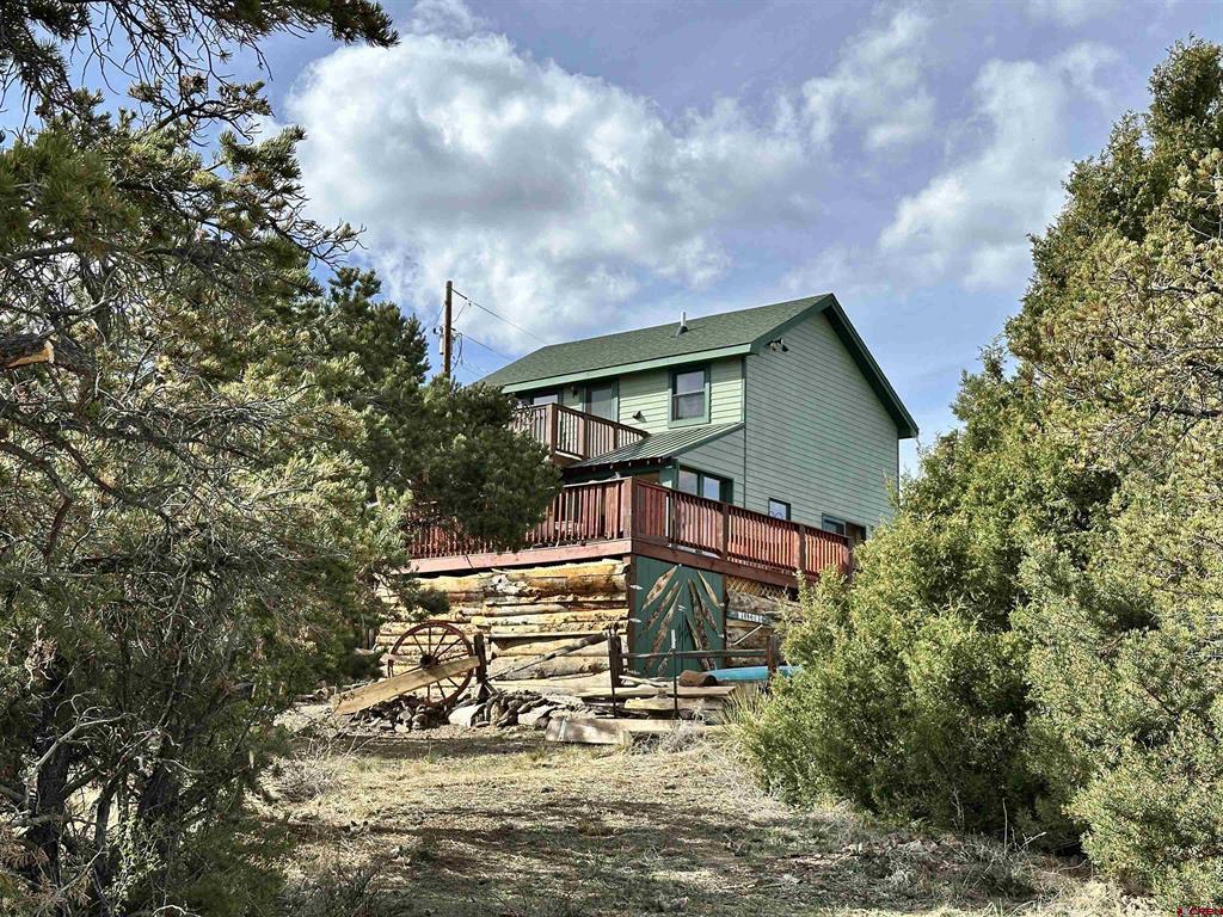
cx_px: 612
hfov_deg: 39.7
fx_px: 1696
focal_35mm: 48
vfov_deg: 30.3
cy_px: 458
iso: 64
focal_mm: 6.86
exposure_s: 1/3876
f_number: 1.78
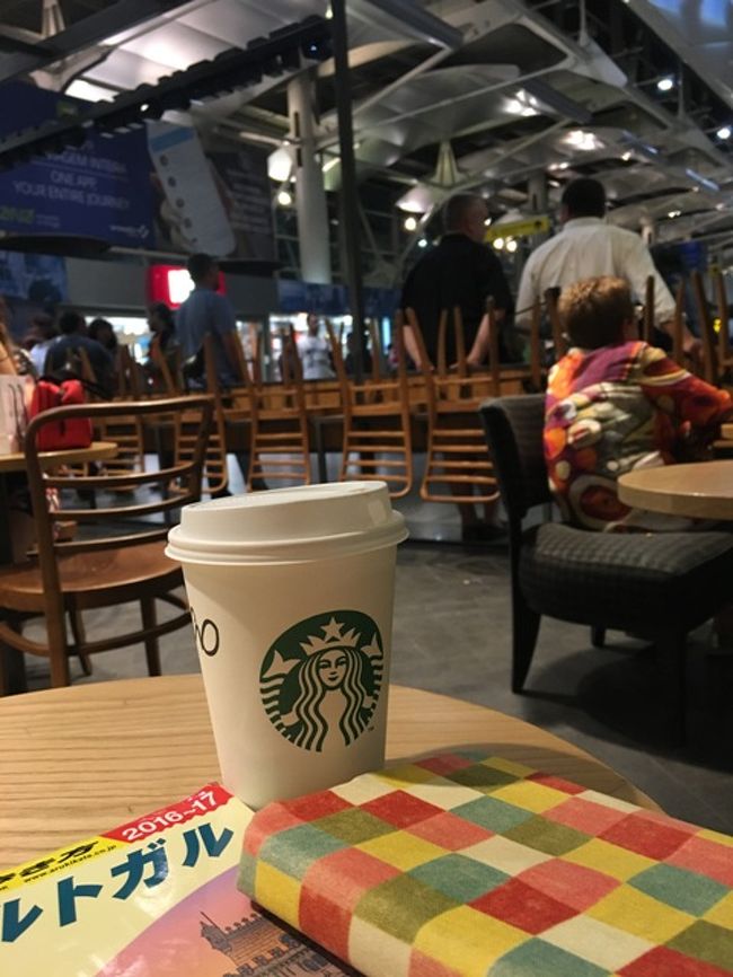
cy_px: 488
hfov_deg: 48.2
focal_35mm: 29
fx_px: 818
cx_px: 366
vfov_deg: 61.6
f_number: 2.2
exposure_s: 1/33
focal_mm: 4.15
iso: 160
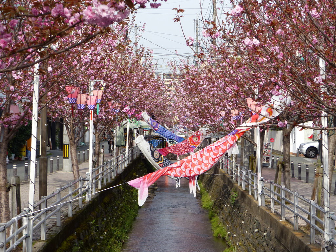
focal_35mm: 97
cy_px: 126
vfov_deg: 15.2
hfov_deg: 20.2
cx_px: 168
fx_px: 942
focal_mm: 17.4
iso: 100
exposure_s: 1/640
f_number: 4
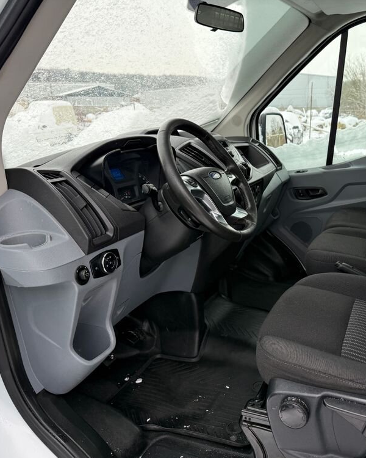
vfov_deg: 55.7
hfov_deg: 45.0
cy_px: 233
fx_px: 433
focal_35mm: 32
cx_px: 248
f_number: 1.78
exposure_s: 1/358
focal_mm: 6.76
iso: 100
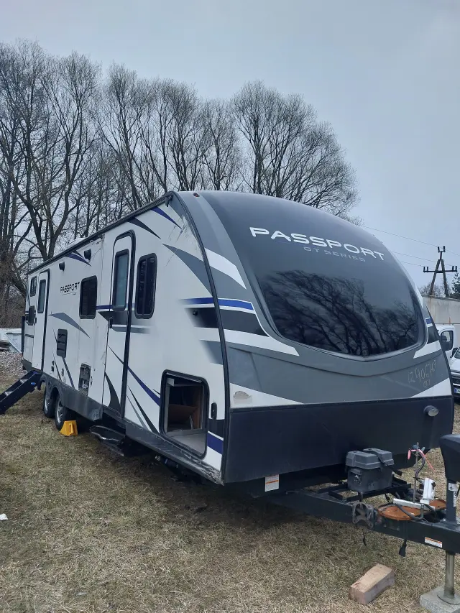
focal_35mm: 25
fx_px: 443
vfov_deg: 69.4
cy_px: 306
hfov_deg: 54.9
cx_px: 230
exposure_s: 1/60
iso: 80
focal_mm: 5.23
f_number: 1.8
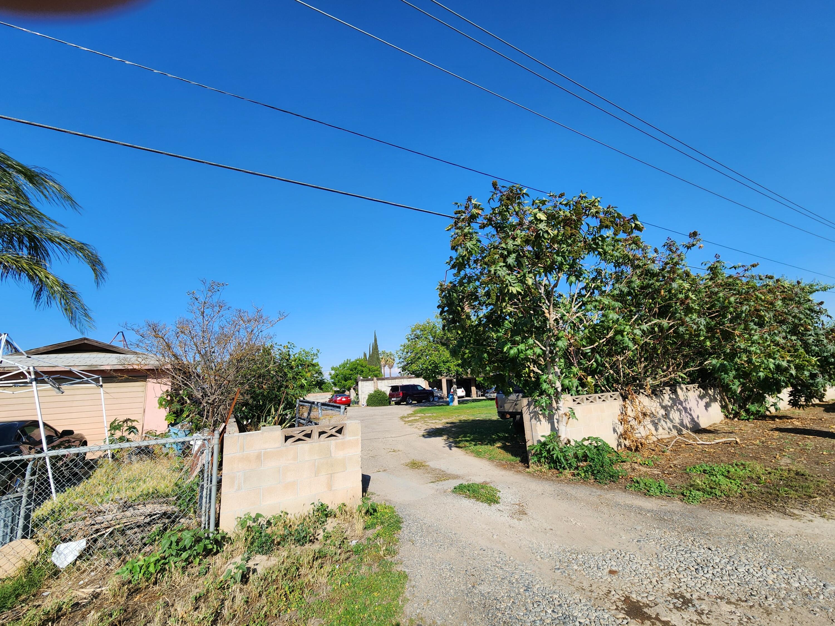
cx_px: 418
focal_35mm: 13
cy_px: 313
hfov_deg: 106.2
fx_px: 314
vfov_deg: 89.9
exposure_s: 1/1686
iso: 50
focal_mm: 2.2
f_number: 2.2
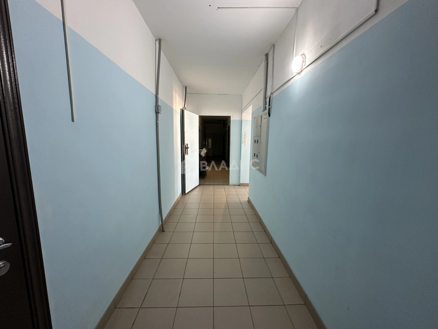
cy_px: 164
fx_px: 177
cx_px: 219
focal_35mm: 14
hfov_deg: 102.1
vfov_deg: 85.7
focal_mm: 2.22
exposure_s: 1/50
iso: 200
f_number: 2.2
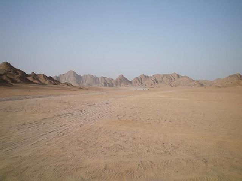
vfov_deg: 37.7
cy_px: 90
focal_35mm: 38
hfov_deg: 49.0
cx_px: 121
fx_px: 266
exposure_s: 1/500
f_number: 4.6
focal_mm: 6.3
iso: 64
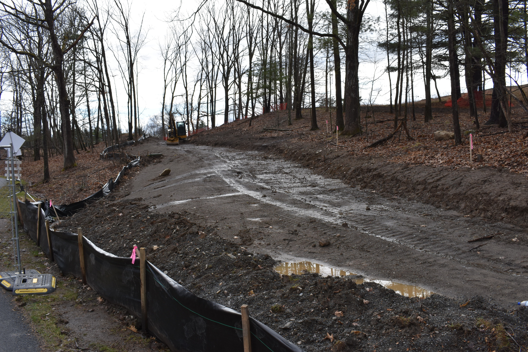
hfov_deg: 57.2
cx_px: 264
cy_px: 176
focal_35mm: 33
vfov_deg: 40.0
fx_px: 484
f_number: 8
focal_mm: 22
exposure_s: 1/500
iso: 320
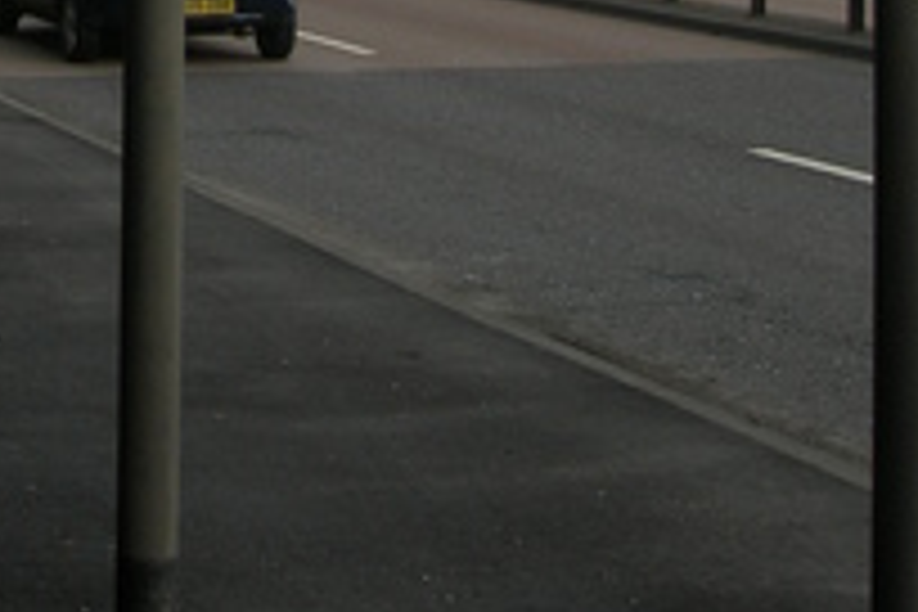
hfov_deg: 17.4
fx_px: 2958
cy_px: -536
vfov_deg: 10.9
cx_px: 76
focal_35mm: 116
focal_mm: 7.8
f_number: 4.8
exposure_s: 1/188
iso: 50
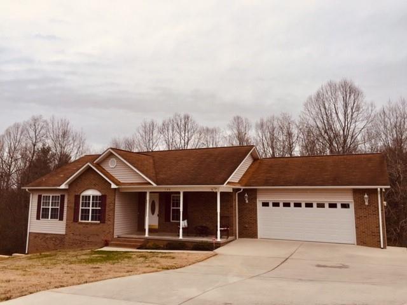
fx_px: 341
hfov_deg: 61.7
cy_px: 152
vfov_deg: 48.2
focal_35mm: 29
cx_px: 204
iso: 32
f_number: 2.2
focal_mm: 4.15
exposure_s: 1/1522
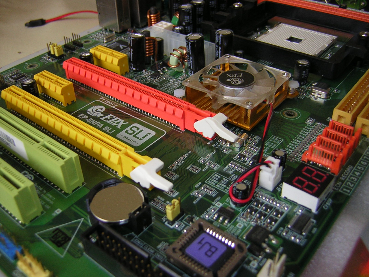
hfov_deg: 51.4
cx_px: 184
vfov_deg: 39.7
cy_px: 138
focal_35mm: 36
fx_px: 384
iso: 50
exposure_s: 1/30
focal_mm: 4.7
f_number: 2.6
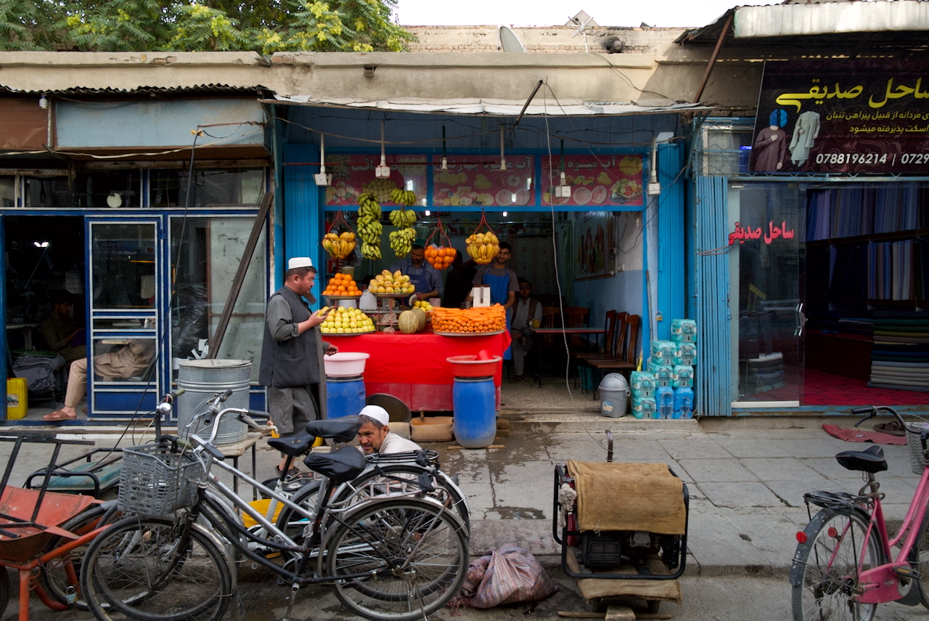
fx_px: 723
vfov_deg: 46.5
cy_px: 310
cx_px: 464
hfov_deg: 65.4
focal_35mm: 28
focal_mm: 28
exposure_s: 1/1000
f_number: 8
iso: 4000
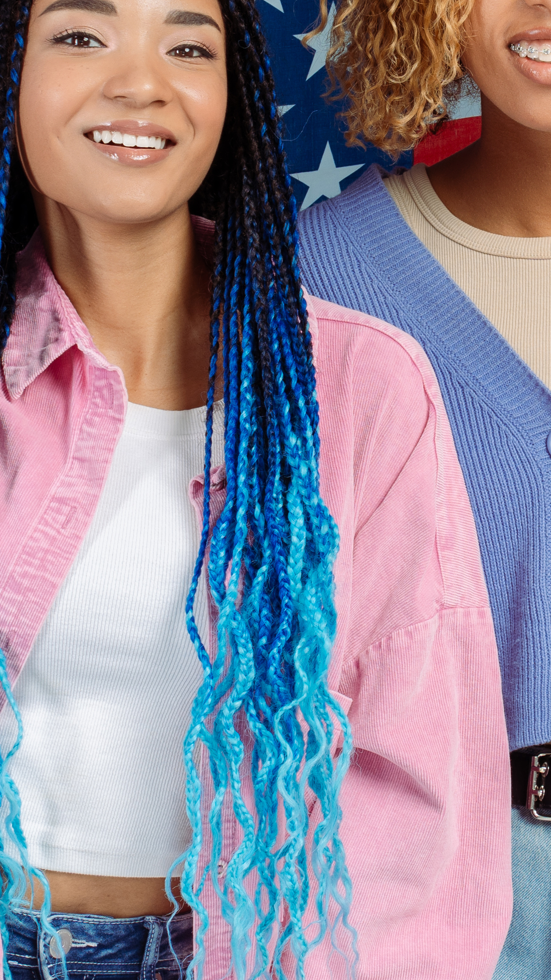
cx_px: 522
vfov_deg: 8.0
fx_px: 7013
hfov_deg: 4.5
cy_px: 347
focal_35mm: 270
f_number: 8
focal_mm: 85
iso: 160
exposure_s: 1/200
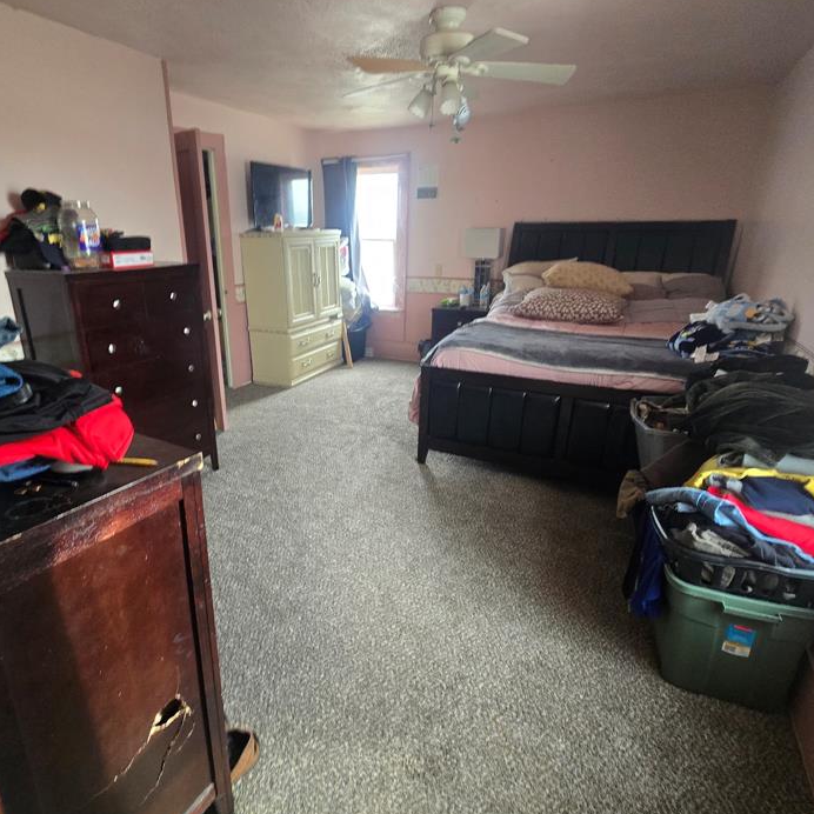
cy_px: 416
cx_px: 353
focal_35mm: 17
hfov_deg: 83.5
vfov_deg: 84.0
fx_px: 452
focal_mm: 2.2
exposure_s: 1/60
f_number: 2.2
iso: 400
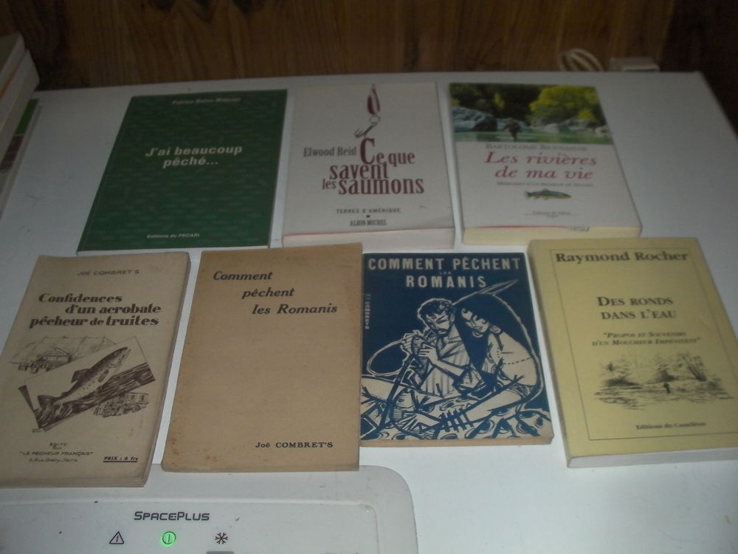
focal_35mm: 38
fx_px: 810
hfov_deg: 49.0
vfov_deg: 37.7
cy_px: 277
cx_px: 369
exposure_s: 1/30
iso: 200
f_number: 5.6
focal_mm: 6.3
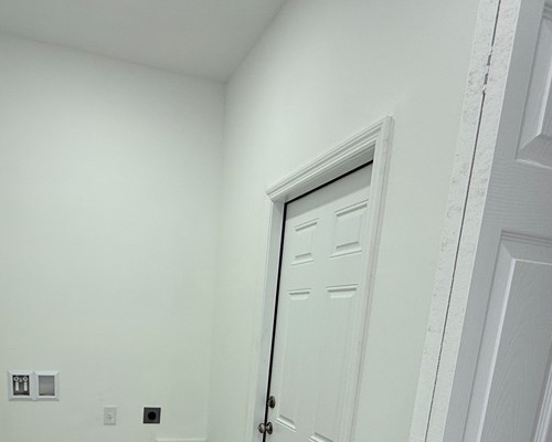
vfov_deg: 45.6
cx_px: 211
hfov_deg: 61.5
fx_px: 457
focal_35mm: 28
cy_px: 414
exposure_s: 1/99
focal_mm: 2.22
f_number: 2.2
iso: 100
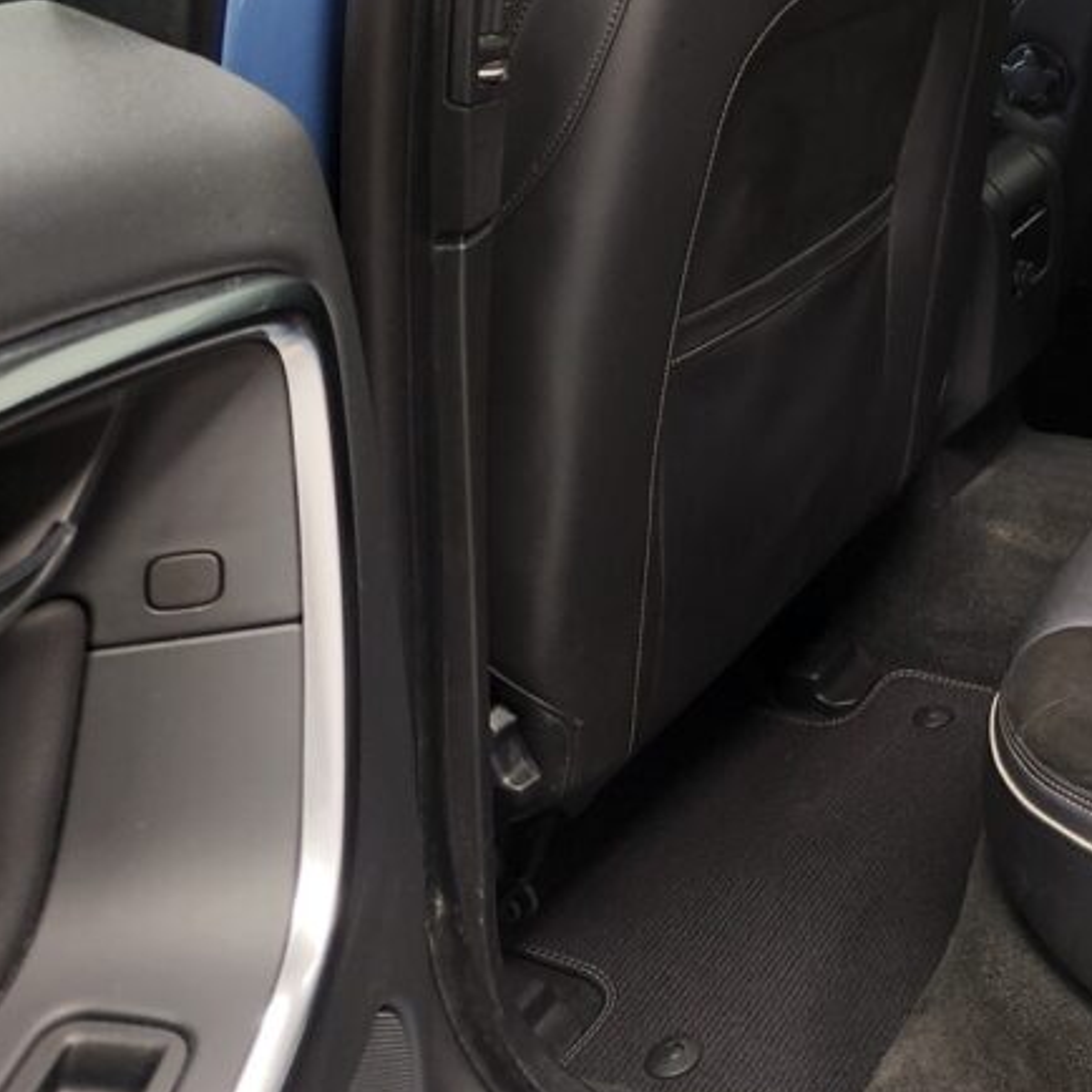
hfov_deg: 31.1
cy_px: 153
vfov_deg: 33.8
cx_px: 1228
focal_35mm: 48
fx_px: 1713
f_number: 1.8
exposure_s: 1/100
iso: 400
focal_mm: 5.4
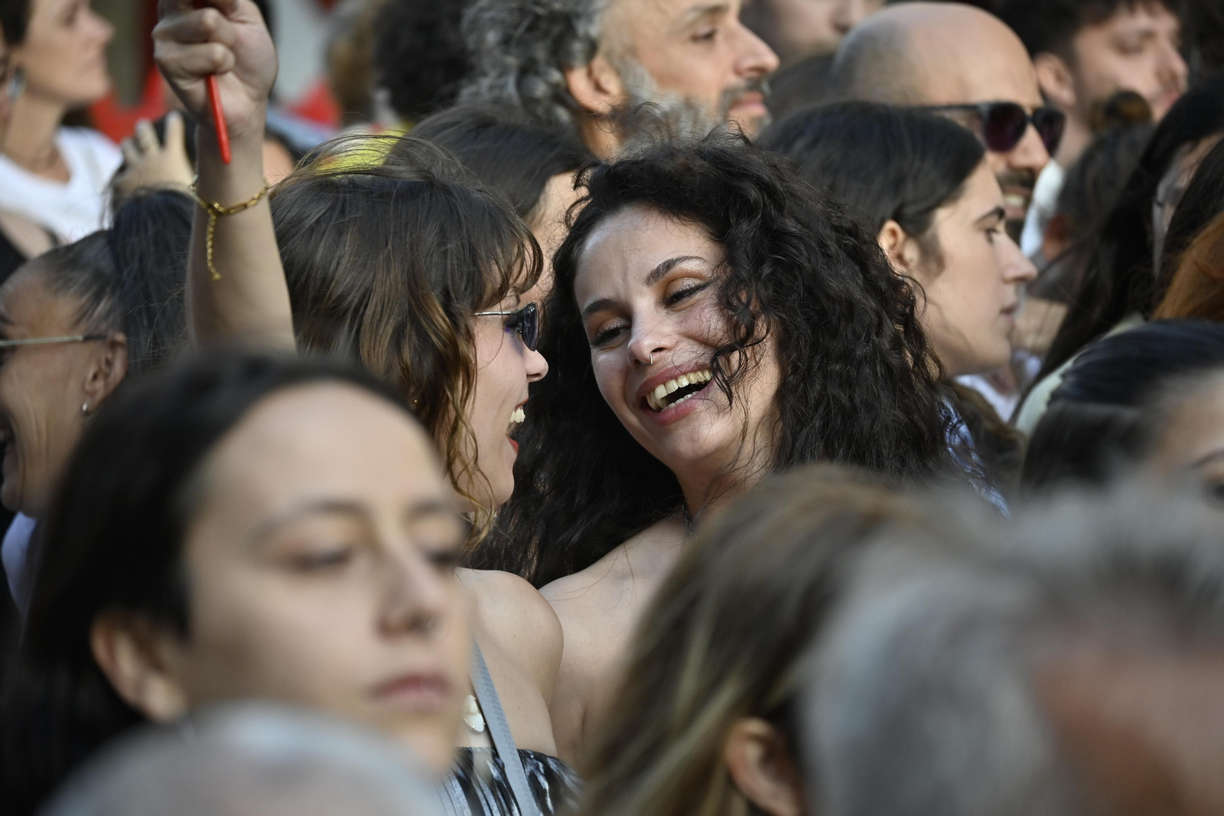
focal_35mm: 240
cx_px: 612
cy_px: 408
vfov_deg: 5.7
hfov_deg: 8.6
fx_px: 8158
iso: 400
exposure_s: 1/320
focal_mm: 160
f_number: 5.6
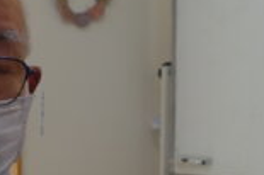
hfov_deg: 19.3
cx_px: -126
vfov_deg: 14.0
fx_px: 681
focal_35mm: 93
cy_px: 233
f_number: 3.5
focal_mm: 8.8
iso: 125
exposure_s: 1/80
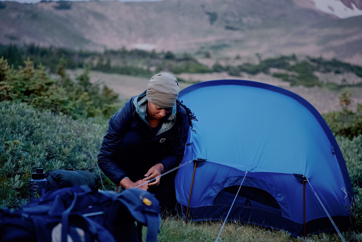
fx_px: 704
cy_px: 121
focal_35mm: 70
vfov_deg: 19.5
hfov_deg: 28.8
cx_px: 181
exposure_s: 1/320
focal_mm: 70
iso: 1250
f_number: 2.8
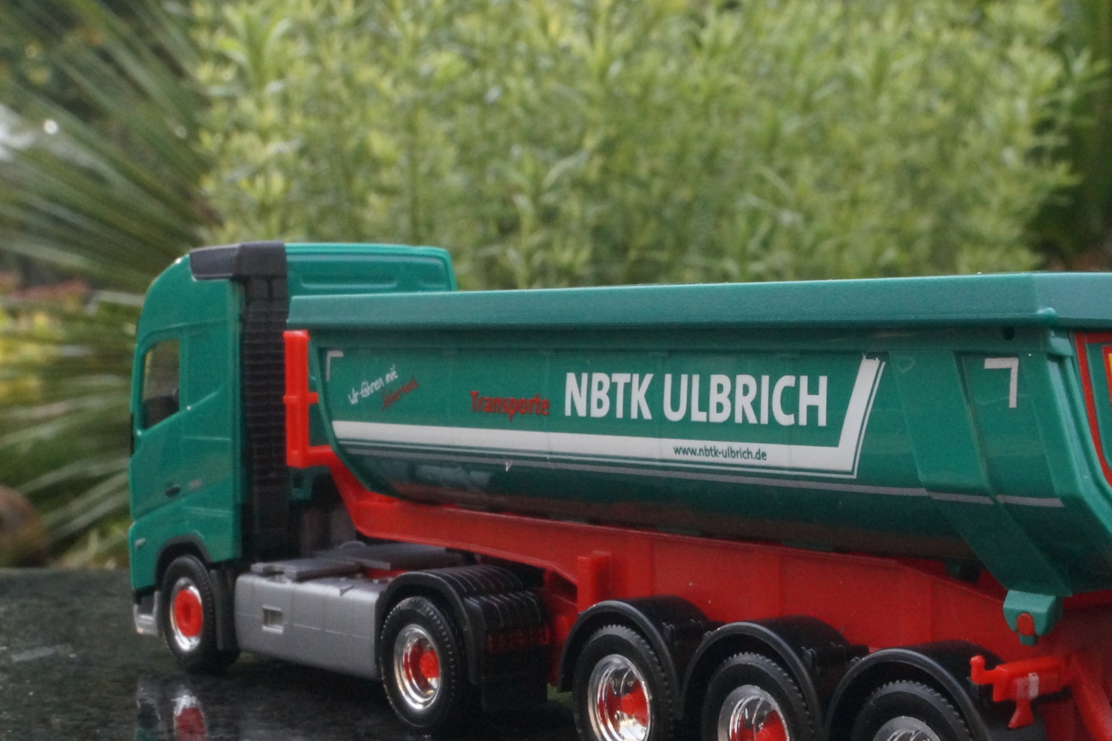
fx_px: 2069
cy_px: 346
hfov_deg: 29.8
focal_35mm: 67
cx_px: 757
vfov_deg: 20.3
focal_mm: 30
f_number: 25
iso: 2500
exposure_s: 1/60
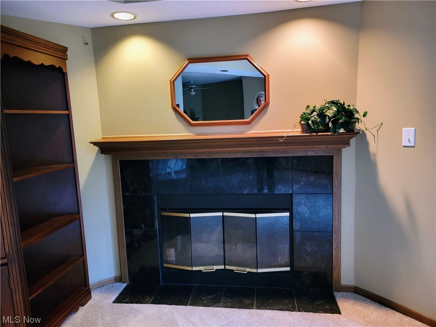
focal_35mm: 24
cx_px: 218
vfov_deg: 56.8
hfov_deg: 71.6
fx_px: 302
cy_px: 164
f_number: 1.8
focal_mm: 6.7
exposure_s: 1/40
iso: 640
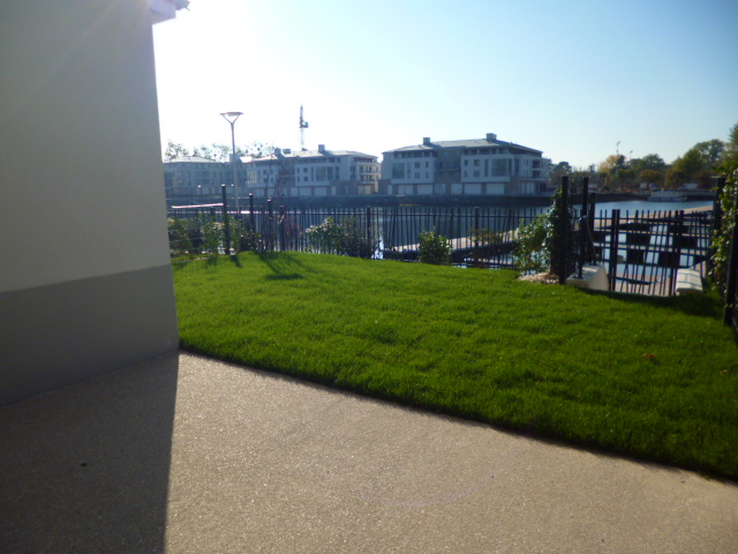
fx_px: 512
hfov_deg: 71.6
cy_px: 277
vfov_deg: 56.8
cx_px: 369
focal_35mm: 24
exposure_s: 1/160
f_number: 9
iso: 100
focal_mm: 4.3
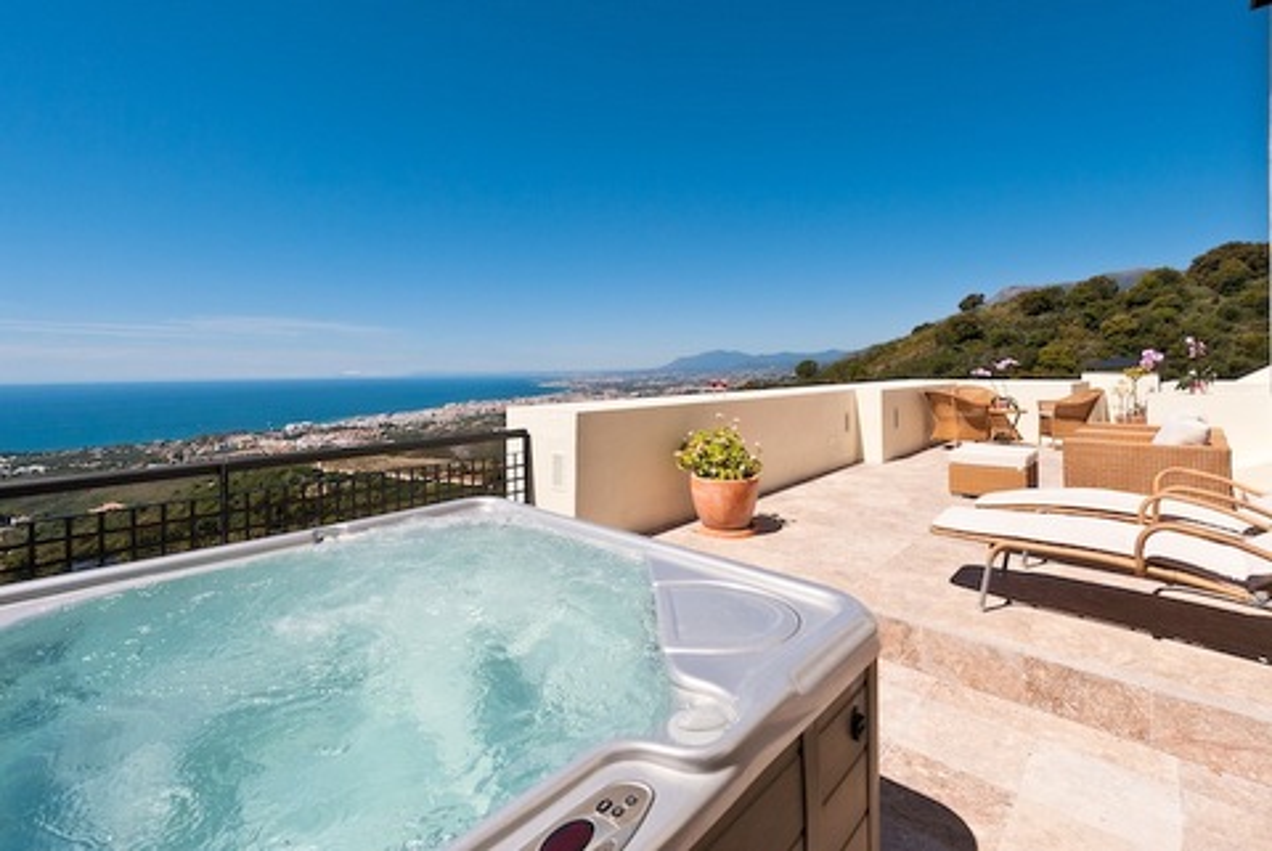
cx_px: 636
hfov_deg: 104.2
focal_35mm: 14
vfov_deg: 81.3
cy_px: 426
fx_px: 495
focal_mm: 14
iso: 200
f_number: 7.1
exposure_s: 1/2500
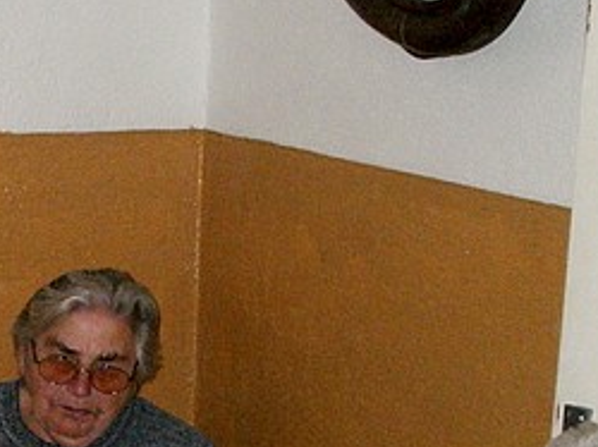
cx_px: -60
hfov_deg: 18.7
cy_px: 463
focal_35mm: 101
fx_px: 1743
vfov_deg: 14.4
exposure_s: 1/250
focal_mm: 6.3
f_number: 3.5
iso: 400
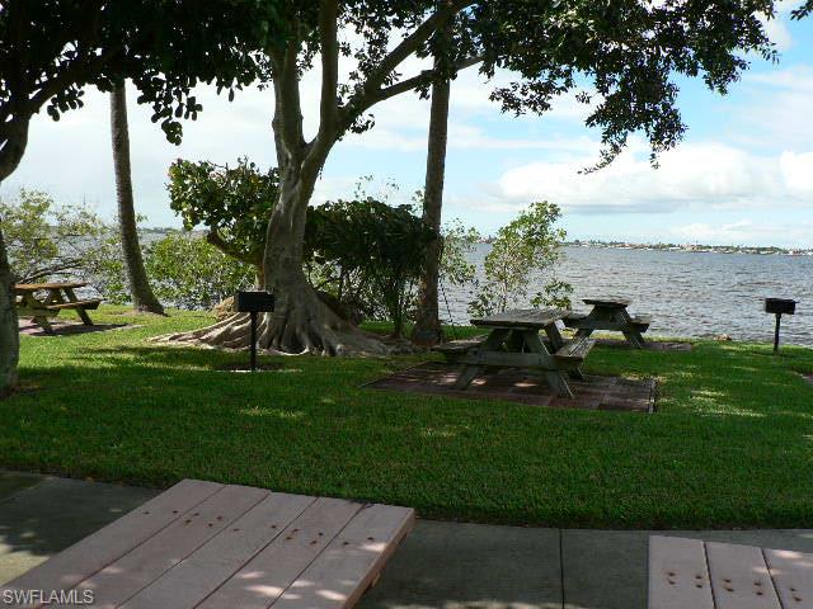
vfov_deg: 39.7
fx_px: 846
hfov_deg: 51.4
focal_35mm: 36
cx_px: 406
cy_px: 304
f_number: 4
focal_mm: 6
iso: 80
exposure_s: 1/400
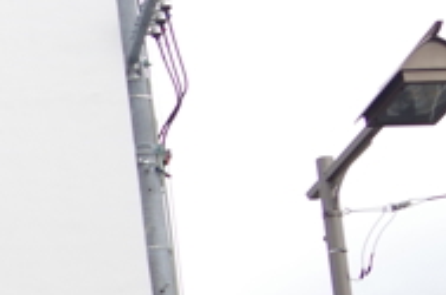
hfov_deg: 11.4
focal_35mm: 146
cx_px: -670
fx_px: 1804
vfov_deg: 9.1
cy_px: 418
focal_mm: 18
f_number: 5.6
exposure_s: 1/40
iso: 200
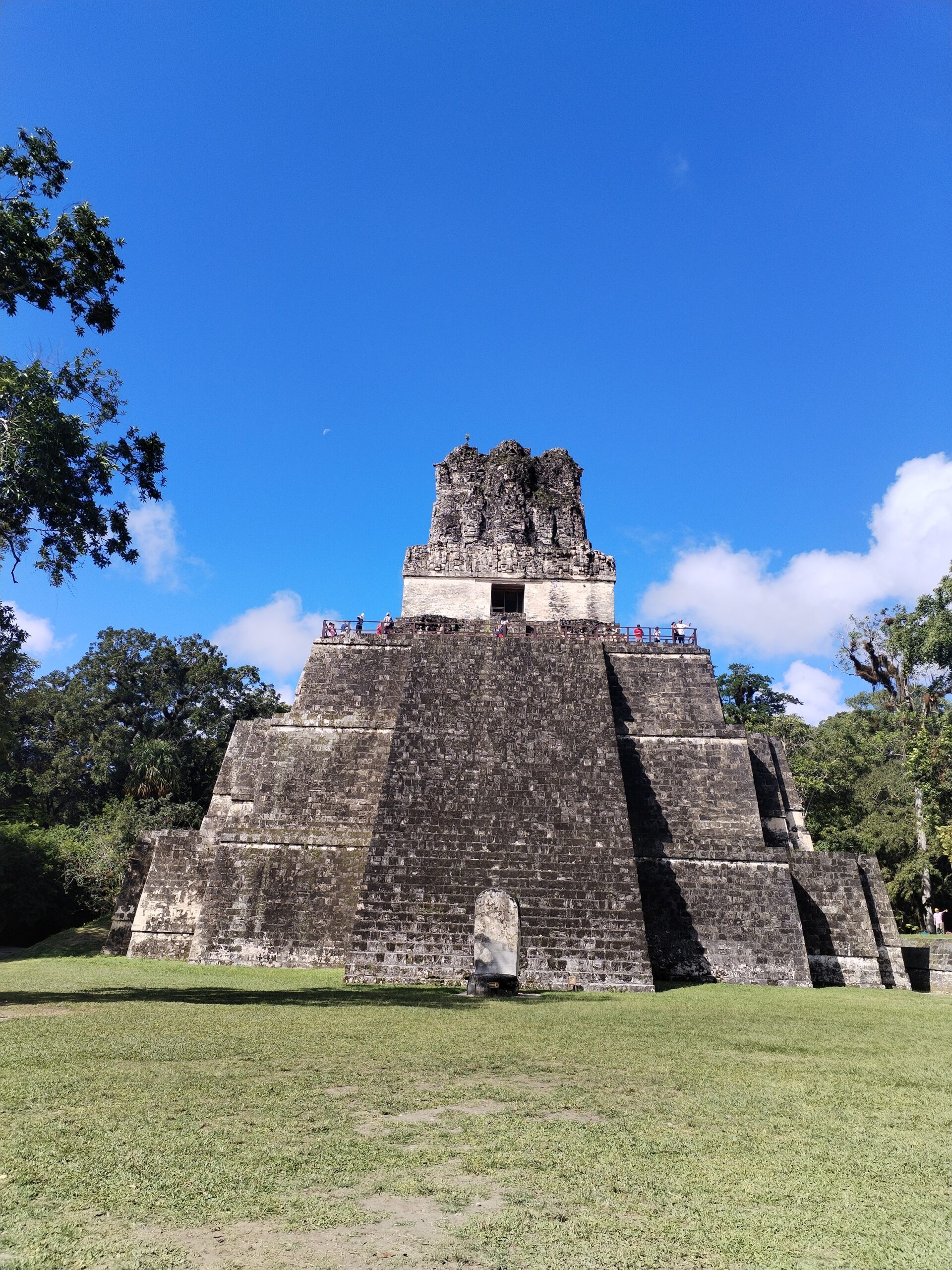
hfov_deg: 48.2
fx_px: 1063
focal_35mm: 29
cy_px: 635
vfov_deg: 61.7
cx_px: 476
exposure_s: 1/1442
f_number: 1.8
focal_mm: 4.75
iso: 100
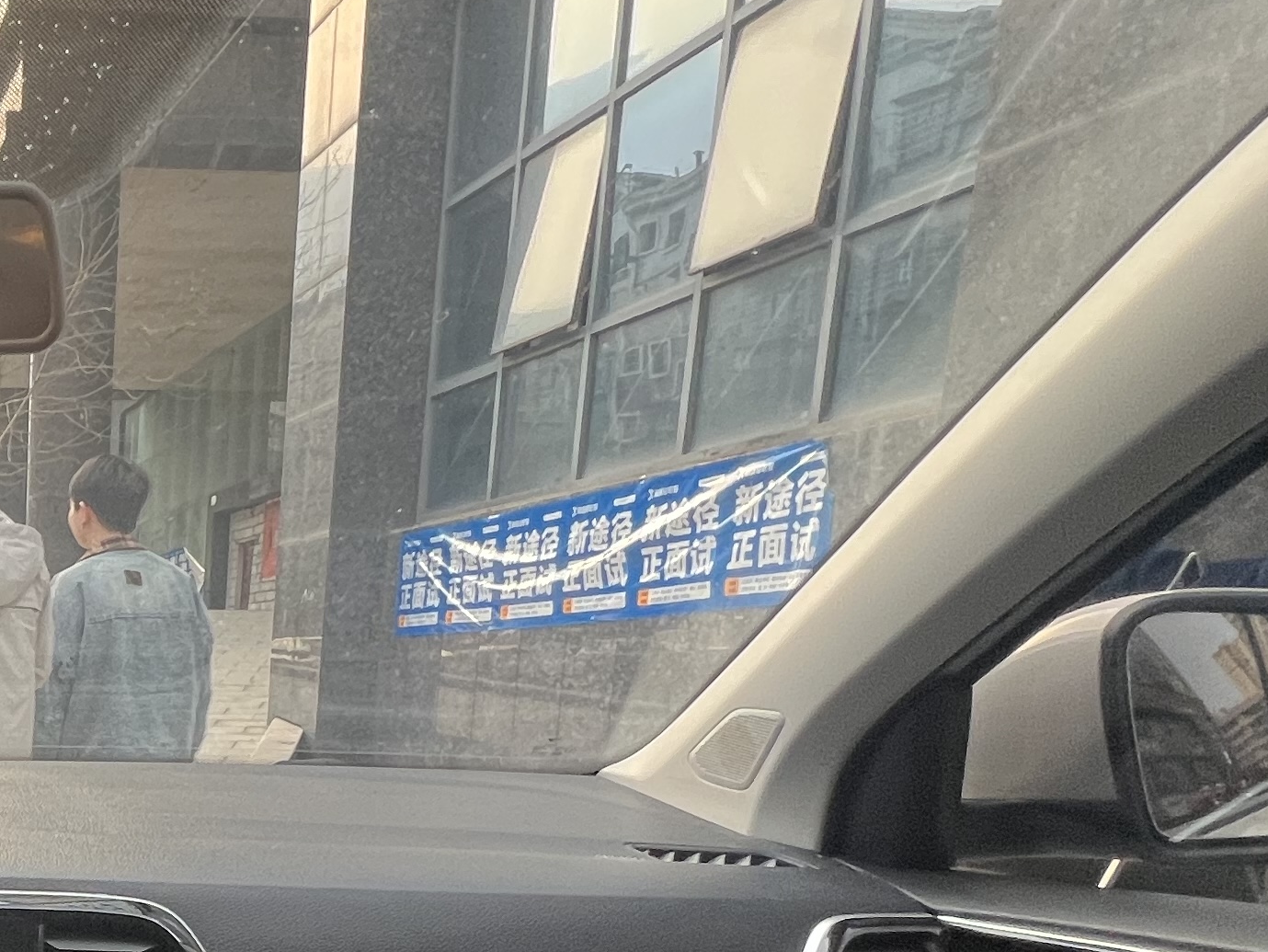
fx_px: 1392
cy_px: 996
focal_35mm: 38
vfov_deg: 33.8
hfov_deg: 38.5
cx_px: -191
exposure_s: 1/99
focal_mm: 1.57
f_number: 1.8
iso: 125
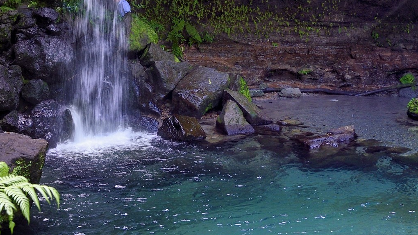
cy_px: -121
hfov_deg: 28.4
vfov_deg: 15.1
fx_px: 820
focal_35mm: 74
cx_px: 286
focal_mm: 30
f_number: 9
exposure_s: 1/40
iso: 800
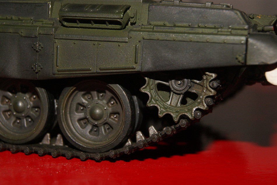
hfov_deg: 27.0
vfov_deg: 18.2
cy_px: 92
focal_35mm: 75
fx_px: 578
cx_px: 138
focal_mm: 50
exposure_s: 1/80
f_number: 10
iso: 400
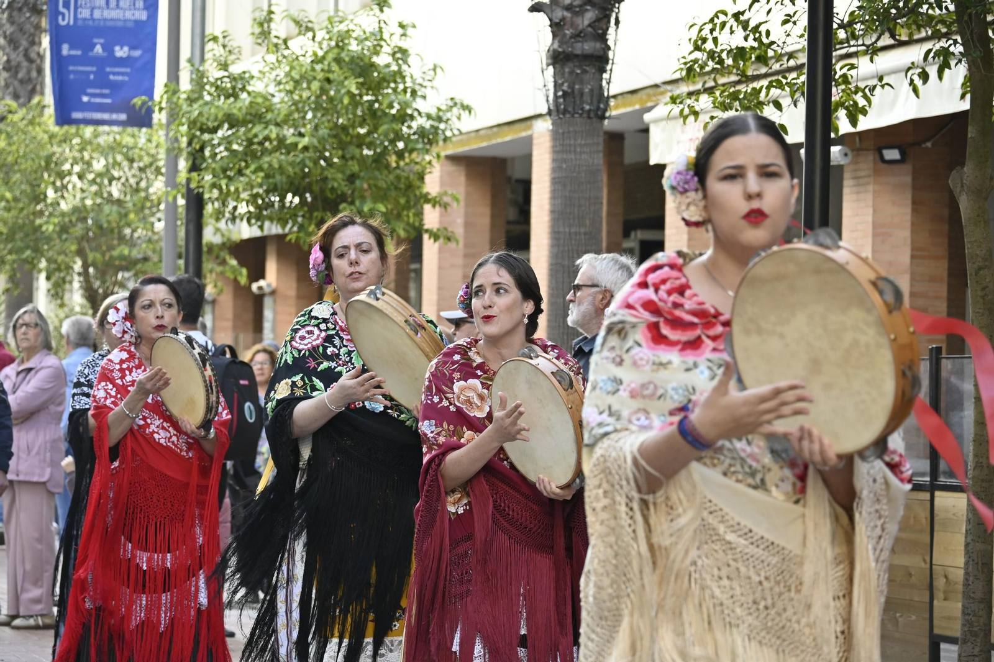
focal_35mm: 122
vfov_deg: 11.3
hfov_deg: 16.9
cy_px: 331
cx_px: 497
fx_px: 3354
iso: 640
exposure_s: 1/250
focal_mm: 81
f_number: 5.6
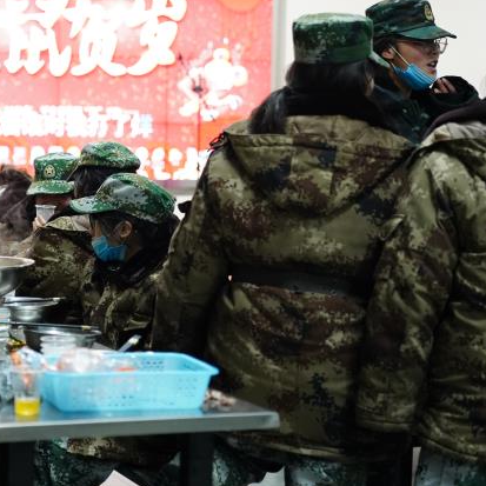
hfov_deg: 18.8
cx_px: 72
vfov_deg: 19.1
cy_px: 229
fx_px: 1445
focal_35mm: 91
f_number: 2.8
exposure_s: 1/250
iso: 4000
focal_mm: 59
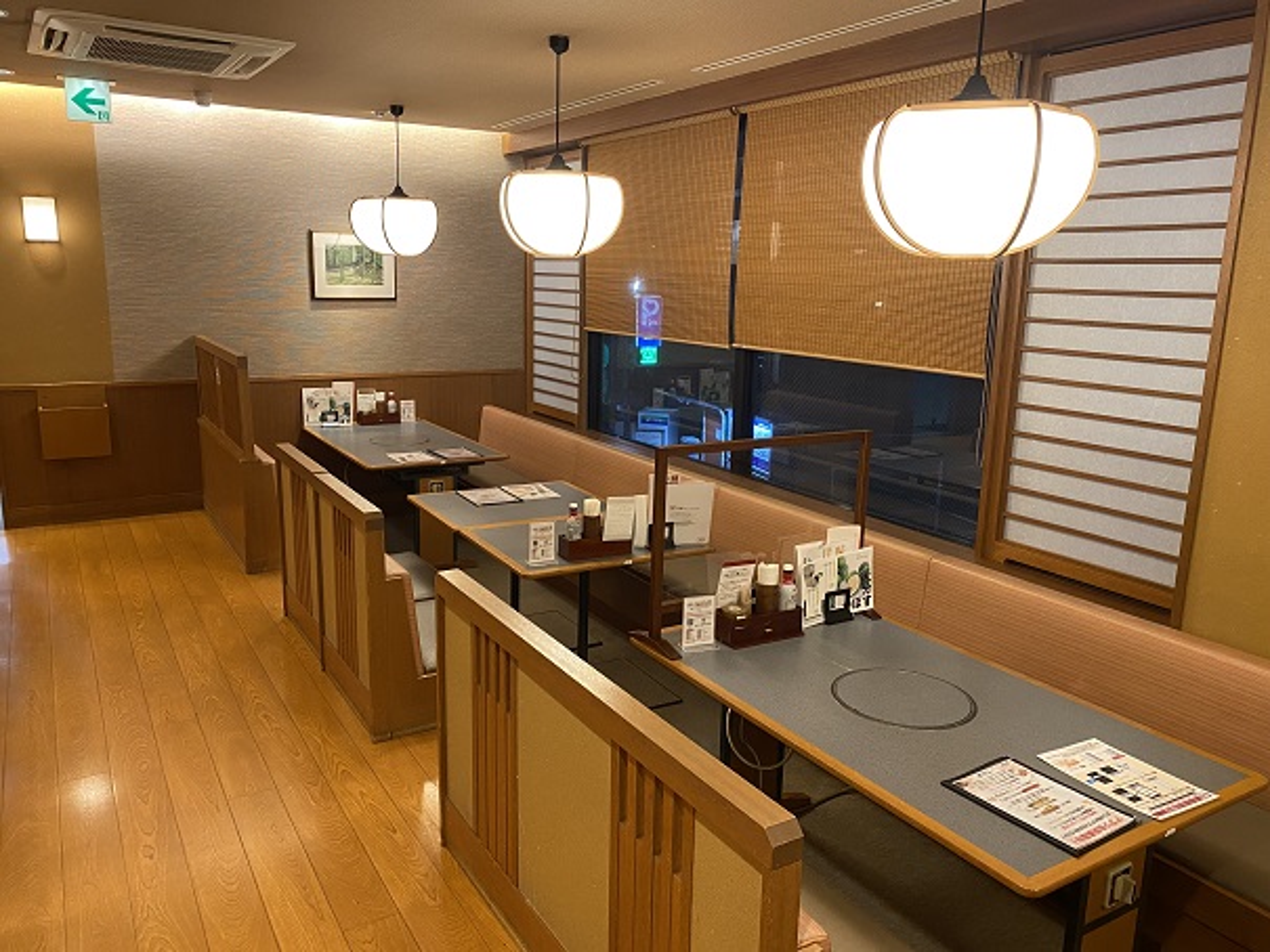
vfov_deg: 53.1
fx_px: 954
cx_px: 635
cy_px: 476
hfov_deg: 67.3
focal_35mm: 26
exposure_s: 1/60
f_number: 1.8
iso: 250
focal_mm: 4.25
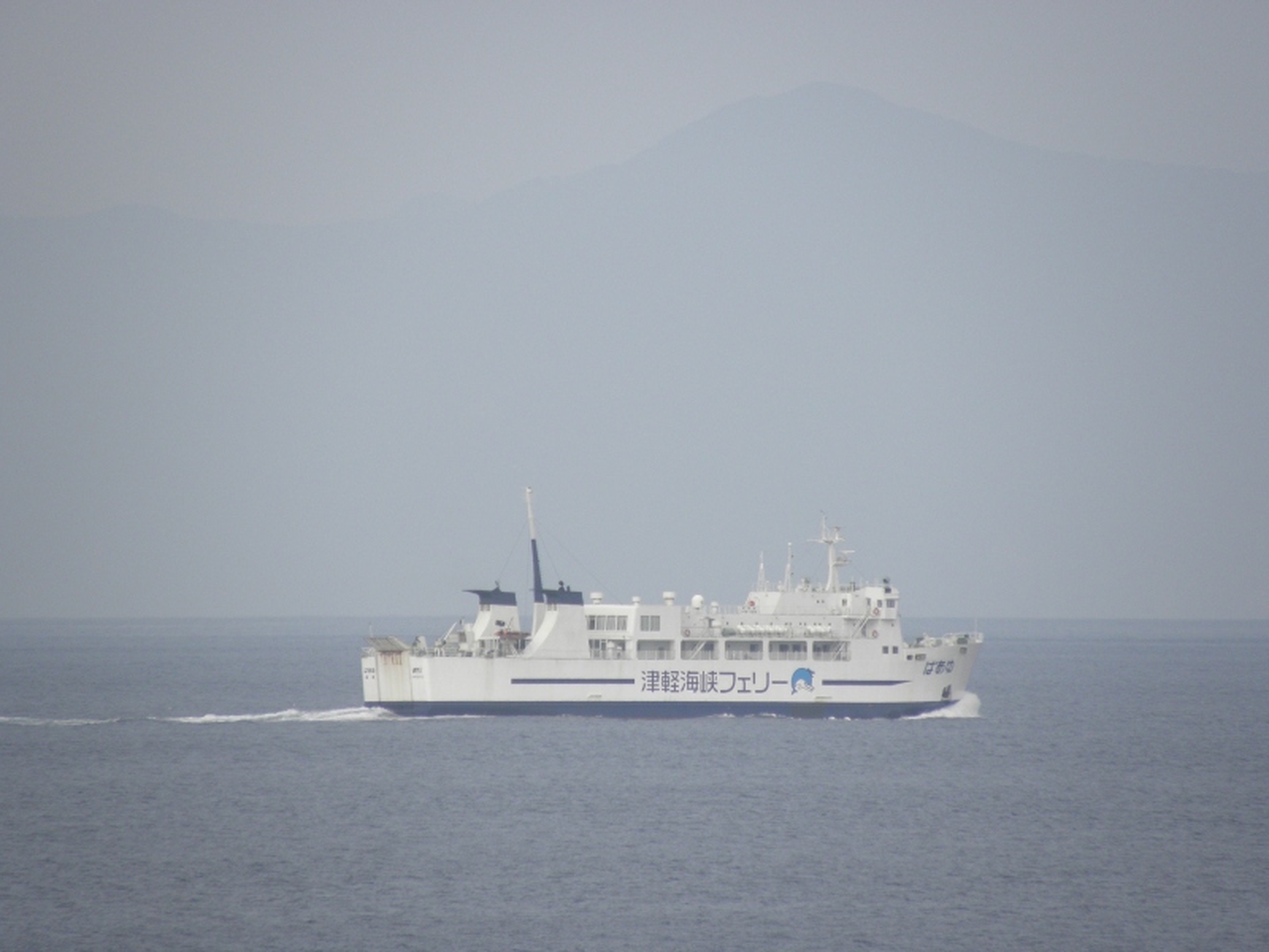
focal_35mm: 676
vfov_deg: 2.2
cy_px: 476
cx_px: 634
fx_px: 24782
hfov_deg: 2.9
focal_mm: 119.6
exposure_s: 1/500
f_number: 5
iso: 125
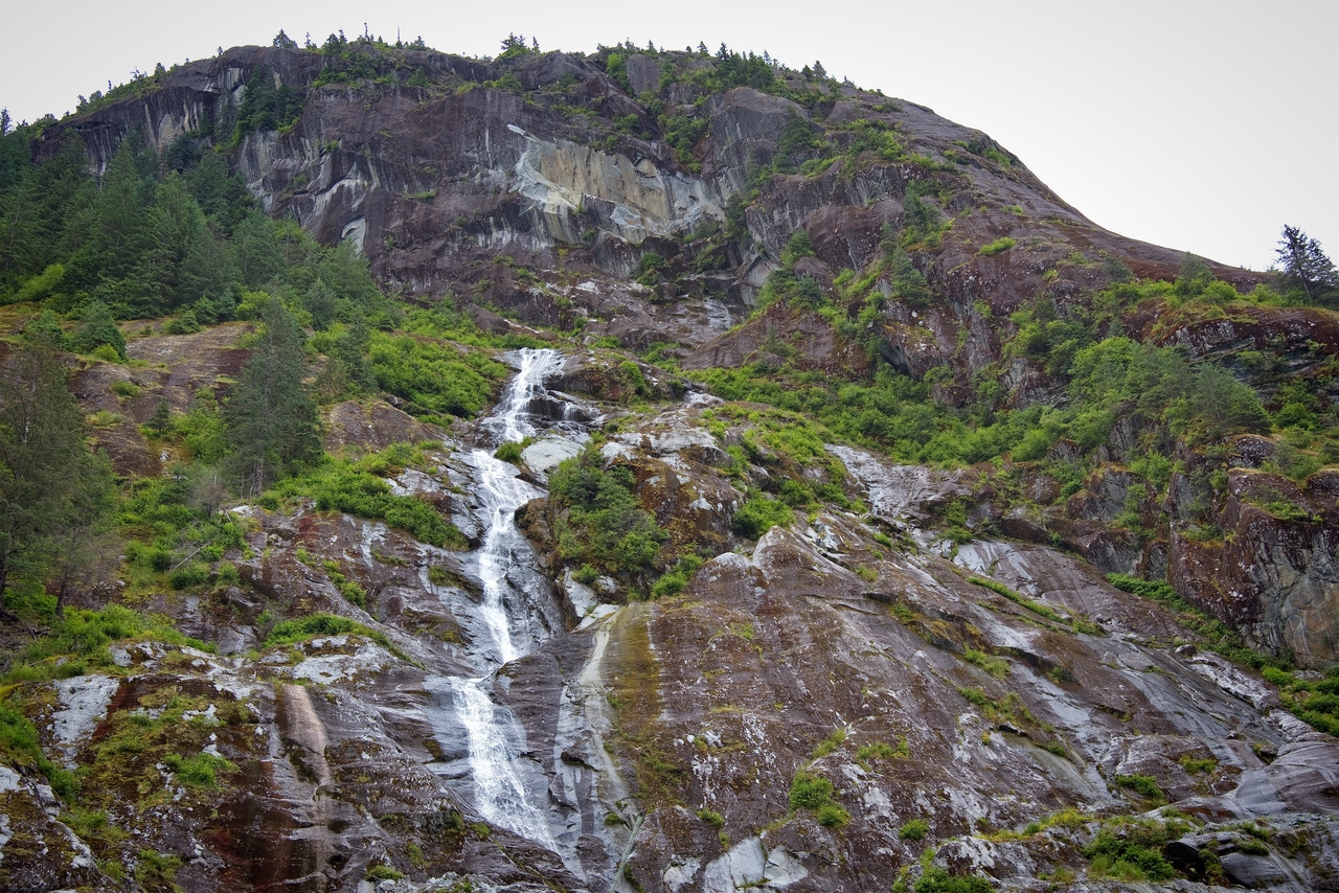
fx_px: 1860
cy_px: 446
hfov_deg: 39.6
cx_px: 670
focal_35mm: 50
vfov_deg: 27.0
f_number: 5
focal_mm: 50
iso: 100
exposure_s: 1/100
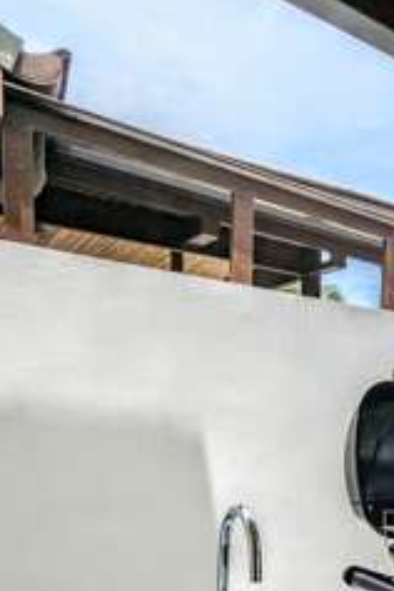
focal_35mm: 36
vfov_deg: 50.0
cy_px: 471
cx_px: 456
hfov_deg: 31.7
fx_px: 591
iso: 52
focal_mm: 2.35
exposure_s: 1/1689
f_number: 2.2
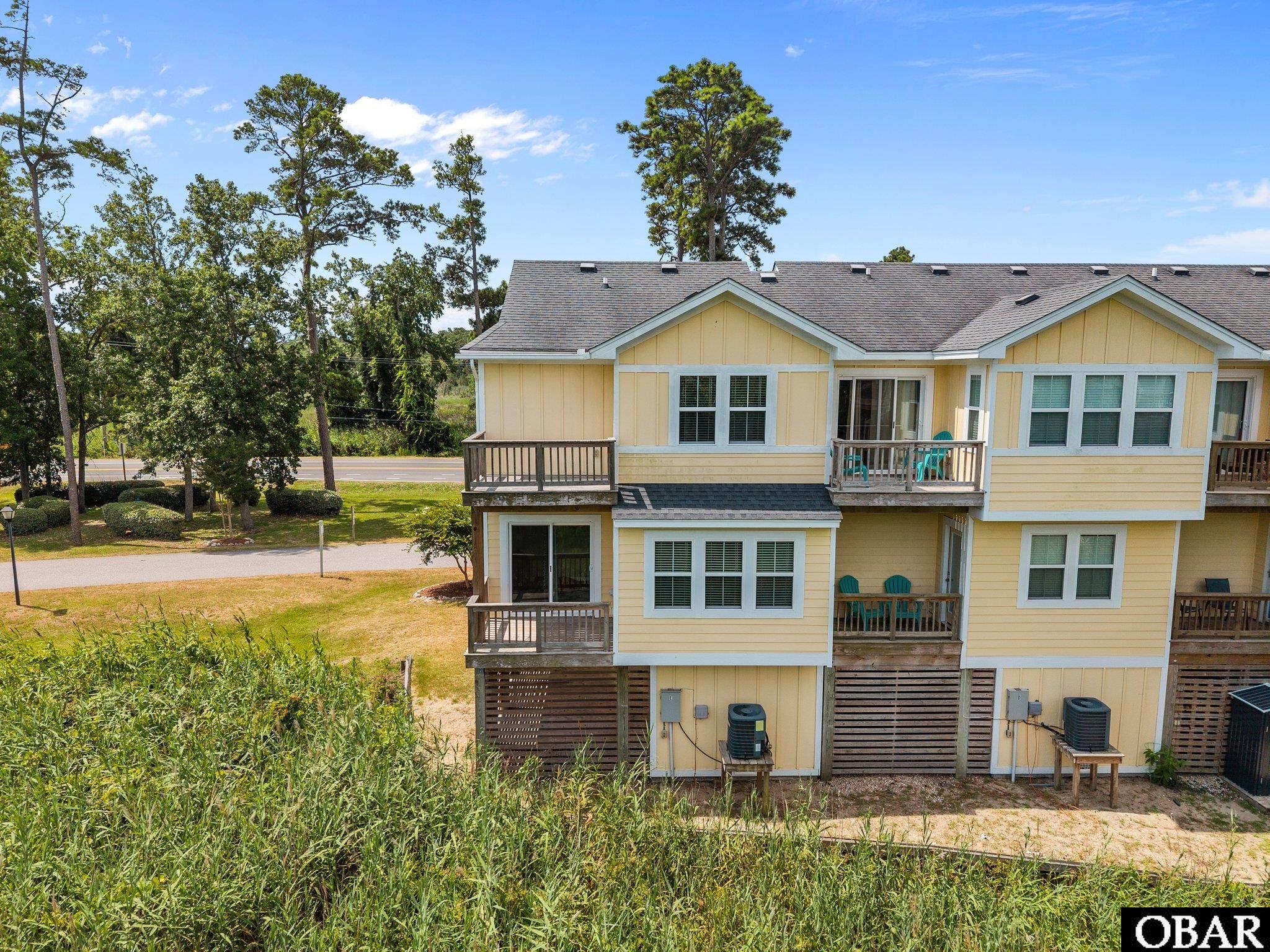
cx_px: 635
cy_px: 476
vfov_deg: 56.8
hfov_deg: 71.6
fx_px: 881
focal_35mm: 24
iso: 230
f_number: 1.8
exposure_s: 1/5000
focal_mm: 8.67
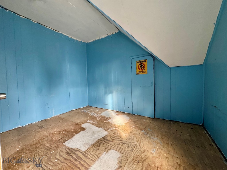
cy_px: 85
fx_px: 92
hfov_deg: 102.1
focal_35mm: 14
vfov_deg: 85.7
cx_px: 114
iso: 400
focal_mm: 2.22
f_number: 2.2
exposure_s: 1/60
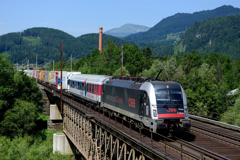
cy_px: 80
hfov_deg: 28.8
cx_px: 120
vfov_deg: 19.5
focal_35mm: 70
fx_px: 467
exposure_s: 1/1600
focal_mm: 70
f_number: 5.6
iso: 200
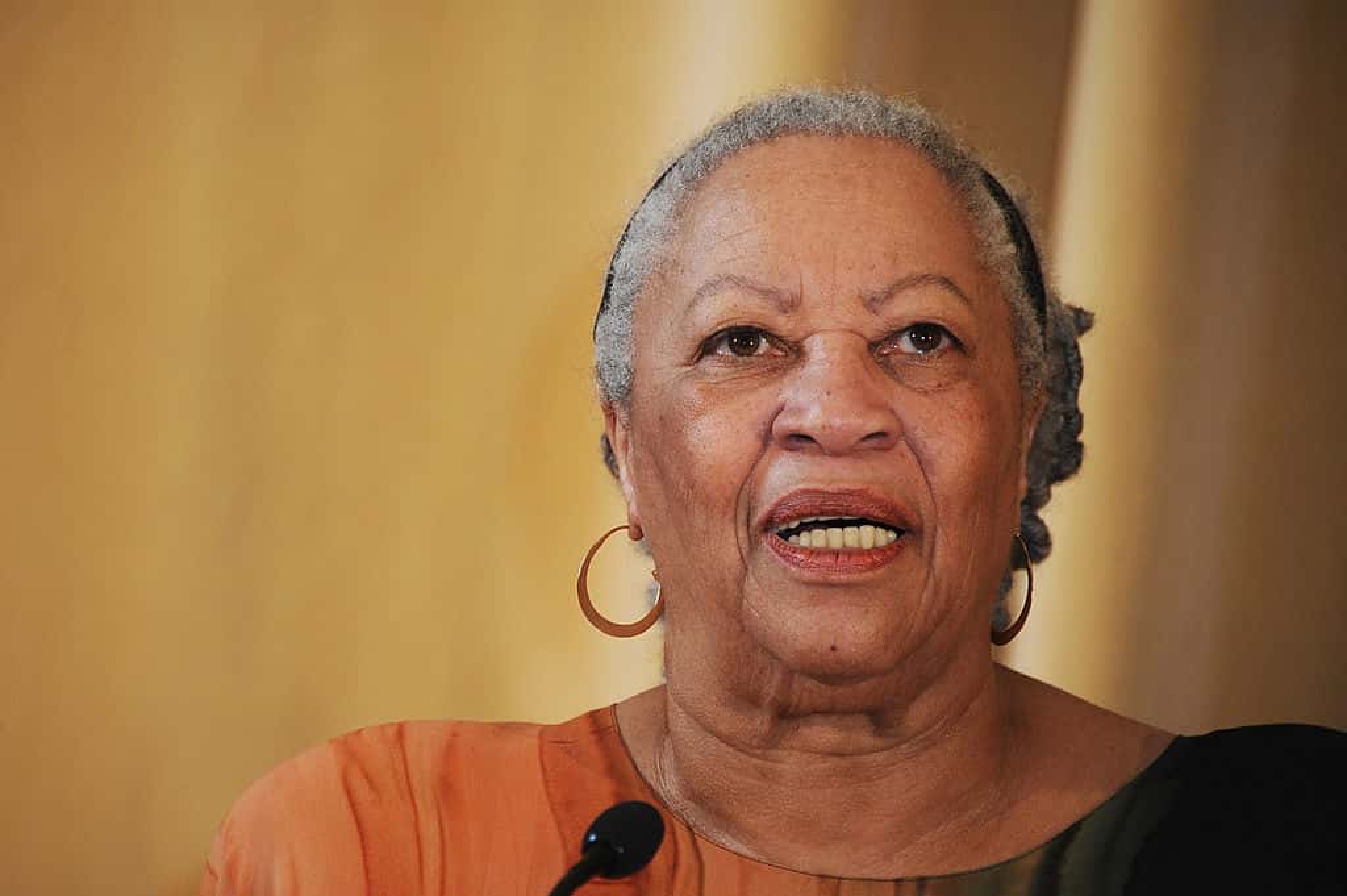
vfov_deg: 4.6
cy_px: 448
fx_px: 11216
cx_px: 674
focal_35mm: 300
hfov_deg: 6.9
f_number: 5.6
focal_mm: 300
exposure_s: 1/50
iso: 1000
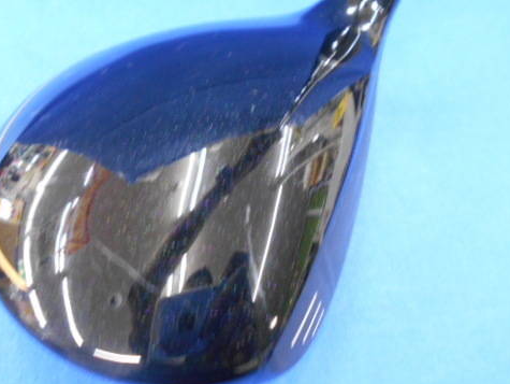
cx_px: 215
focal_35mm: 35
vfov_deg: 40.7
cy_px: 215
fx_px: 516
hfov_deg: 52.4
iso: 400
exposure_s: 1/10
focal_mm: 4.6
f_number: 3.2
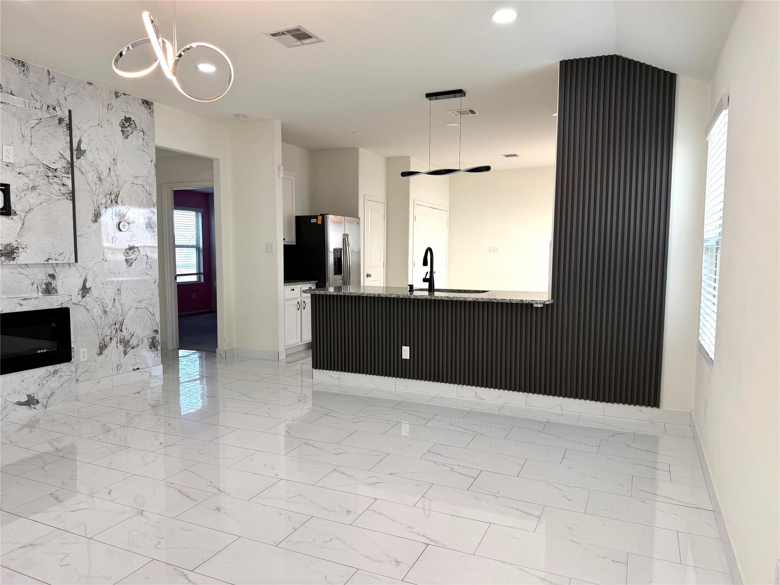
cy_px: 292
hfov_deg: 71.6
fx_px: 541
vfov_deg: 56.8
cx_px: 390
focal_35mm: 24
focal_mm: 6.76
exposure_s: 1/180
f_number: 1.78
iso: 100
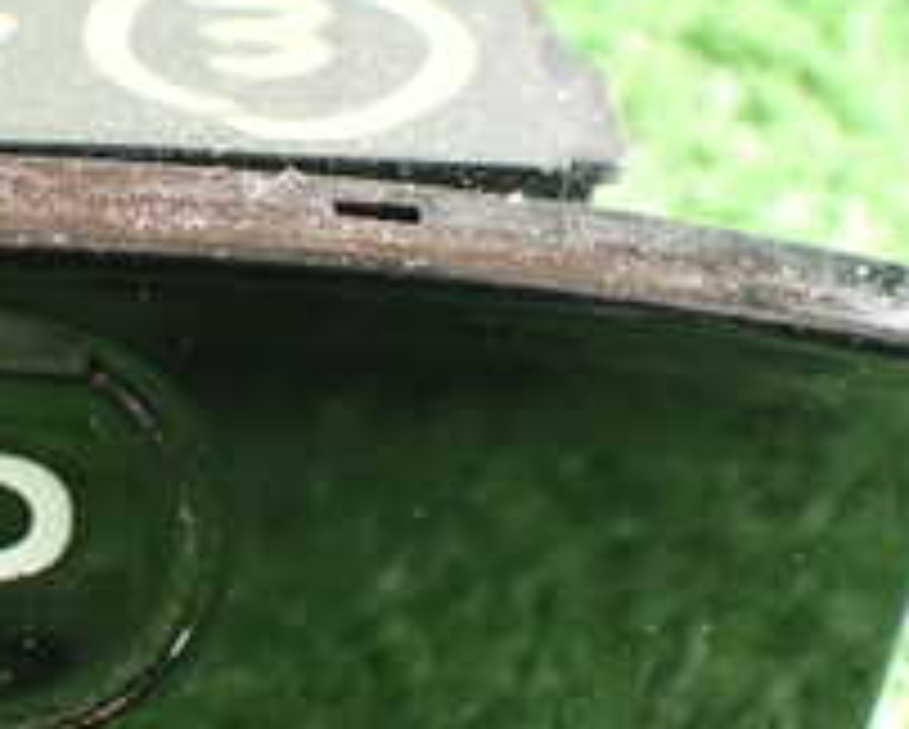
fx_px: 2343
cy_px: 342
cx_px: 0
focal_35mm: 87
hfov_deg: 21.2
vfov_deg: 17.7
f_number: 2.3
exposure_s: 1/30
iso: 1000
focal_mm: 5.4
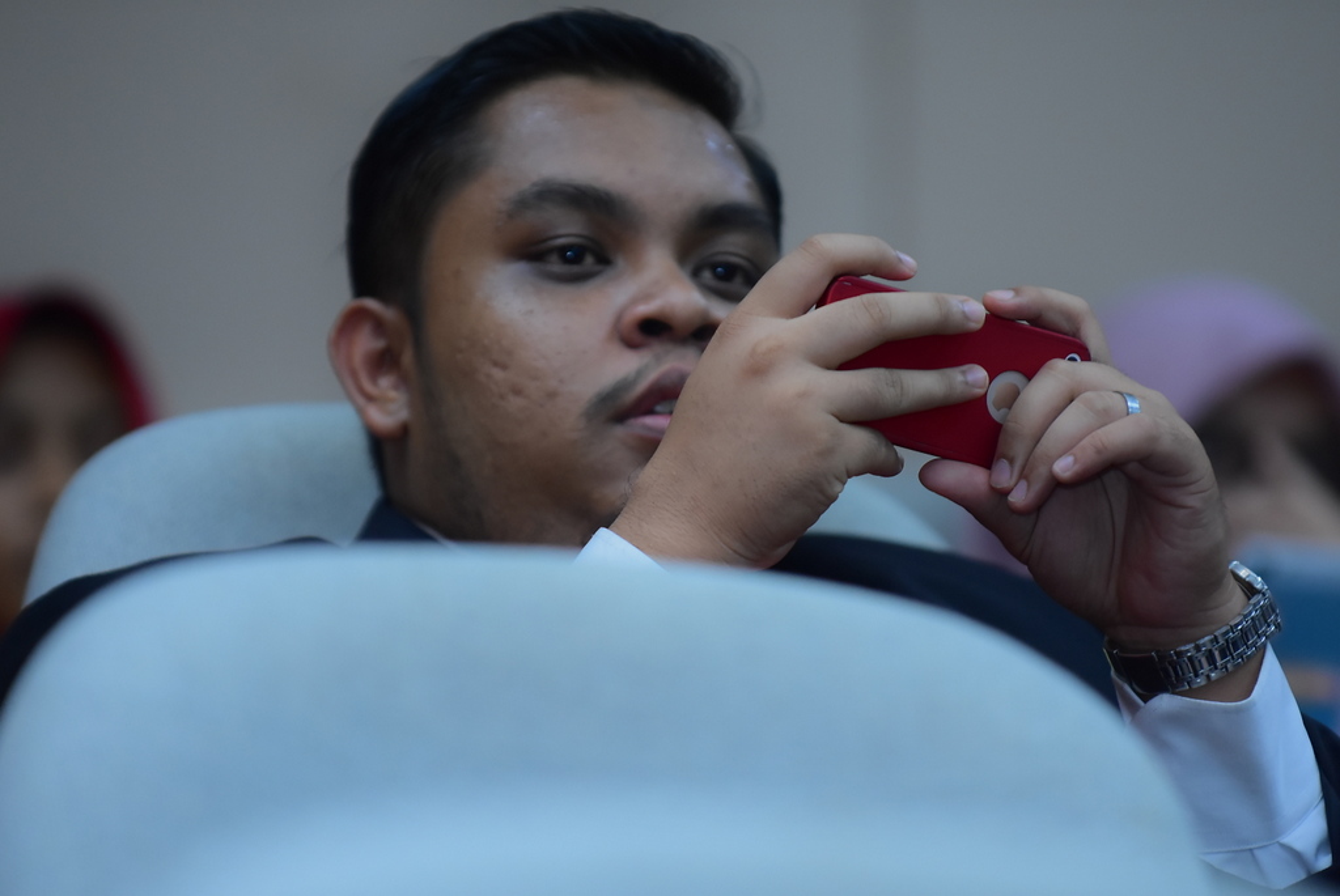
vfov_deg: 4.6
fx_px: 11178
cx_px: 670
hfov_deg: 6.9
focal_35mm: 300
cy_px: 448
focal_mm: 200
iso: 2000
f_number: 2.8
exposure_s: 1/160
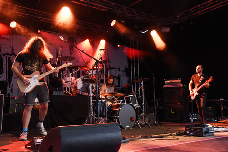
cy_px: 76
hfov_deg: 55.8
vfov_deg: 38.8
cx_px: 114
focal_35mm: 34
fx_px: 215
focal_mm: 34
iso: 2500
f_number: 5.6
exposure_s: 1/80
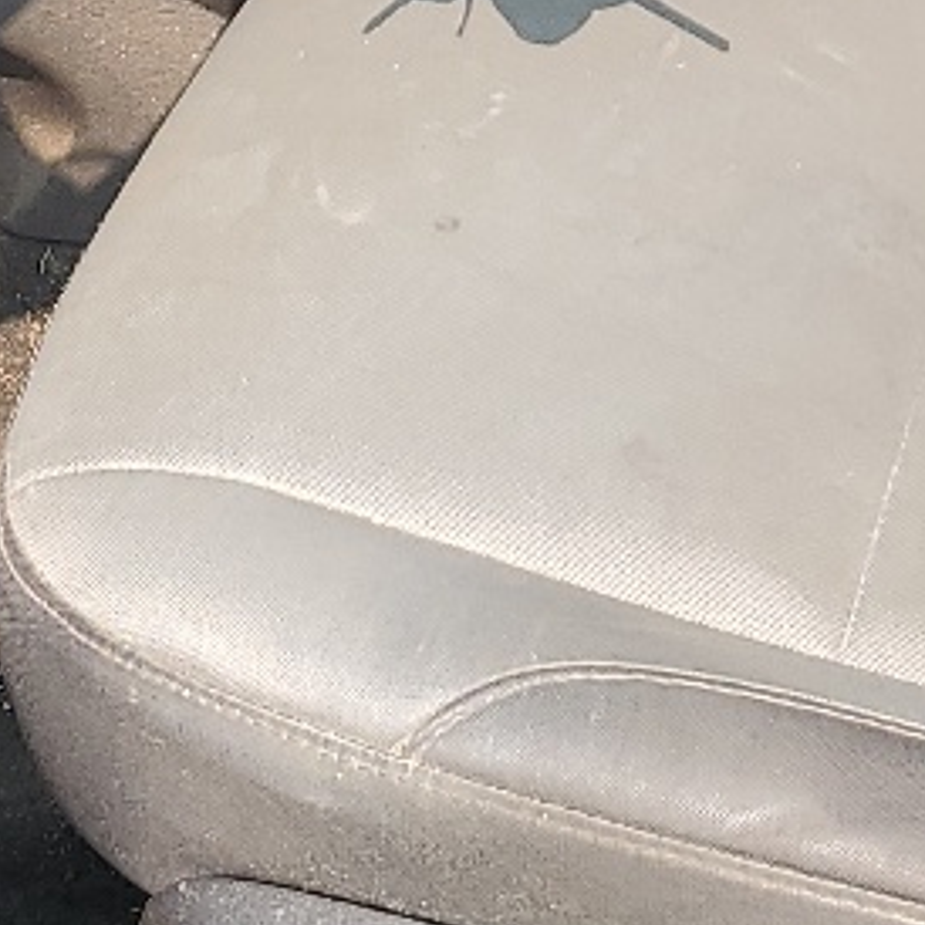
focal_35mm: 134
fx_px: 4051
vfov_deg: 12.6
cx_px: 665
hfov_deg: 13.0
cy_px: -280
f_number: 1.5
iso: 50
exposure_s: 1/476
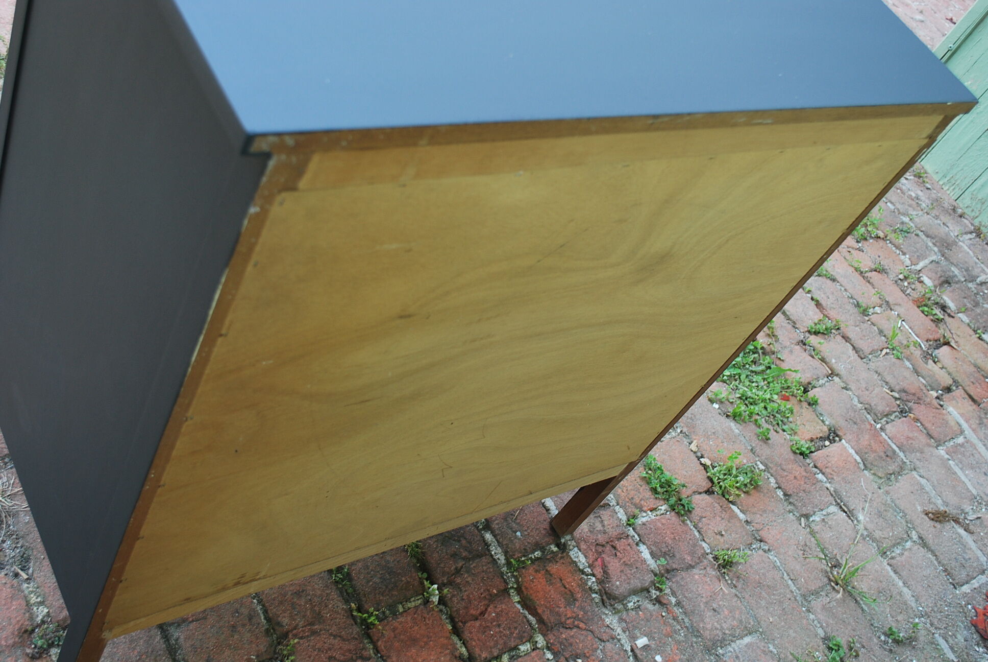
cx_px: 494
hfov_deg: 49.5
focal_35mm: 39
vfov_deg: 34.3
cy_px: 331
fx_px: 1072
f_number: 4.5
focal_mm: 26
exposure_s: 1/40
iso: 200
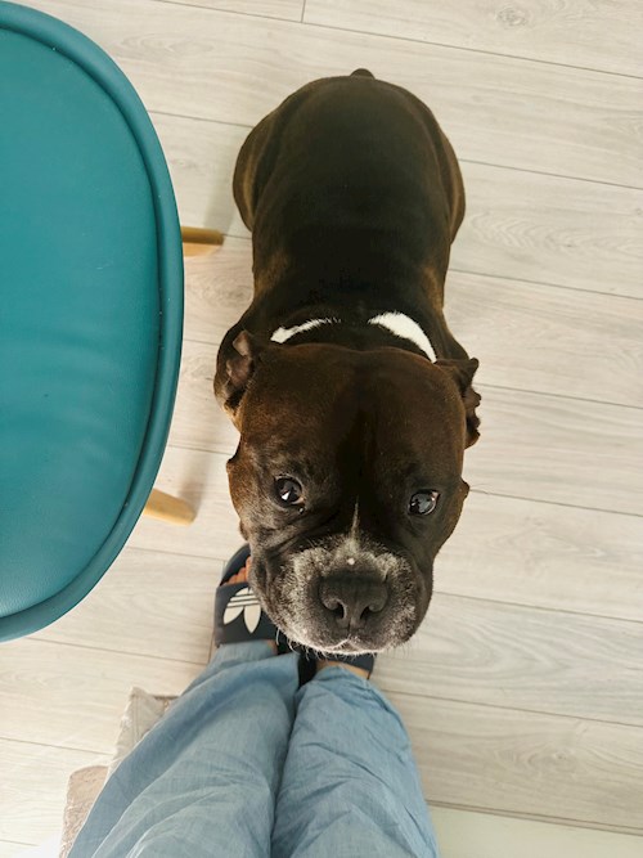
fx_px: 595
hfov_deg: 56.8
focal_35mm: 24
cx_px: 322
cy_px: 429
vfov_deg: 71.6
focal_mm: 6.86
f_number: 1.78
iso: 160
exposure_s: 1/121
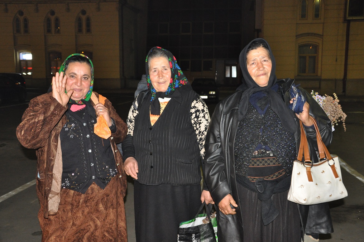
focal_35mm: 39
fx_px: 389
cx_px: 187
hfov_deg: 50.1
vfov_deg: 34.5
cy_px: 118
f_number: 4.5
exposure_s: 1/30
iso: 1600
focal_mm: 25
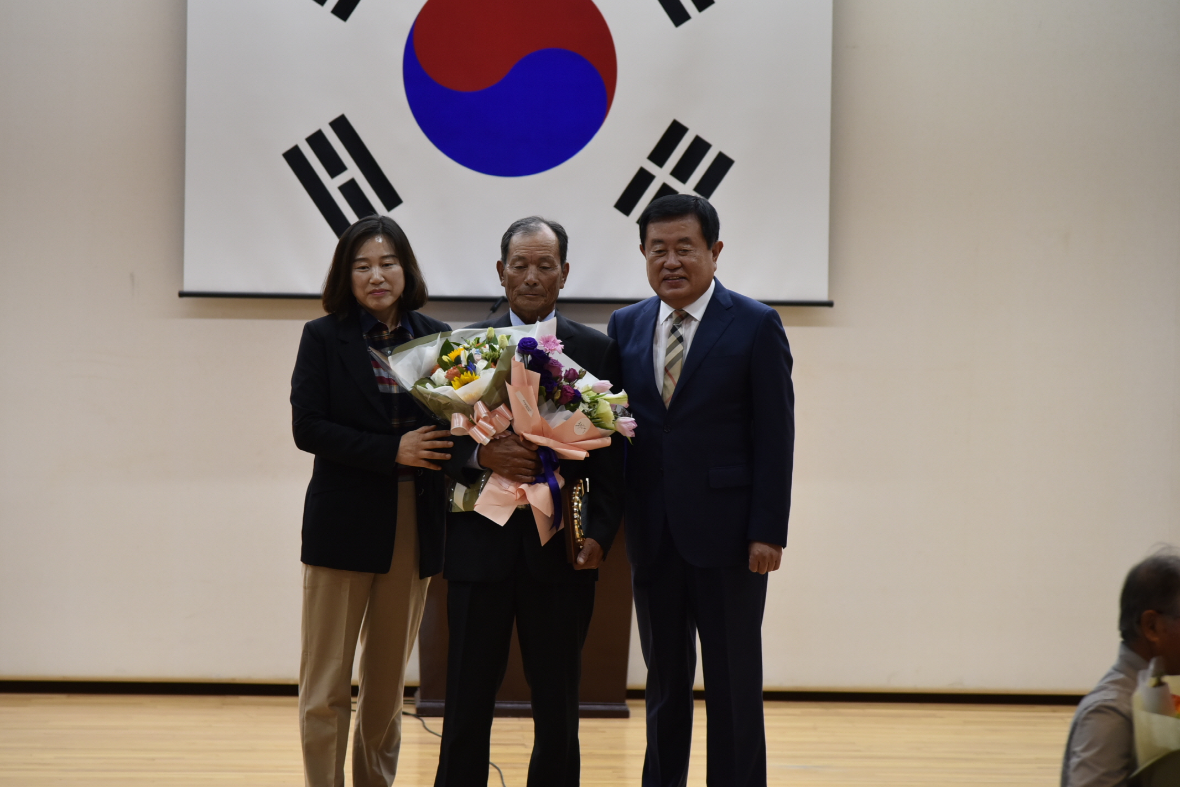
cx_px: 539
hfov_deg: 15.2
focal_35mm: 135
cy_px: 365
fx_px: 4426
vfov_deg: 10.2
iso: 800
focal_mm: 120
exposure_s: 1/100
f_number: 4
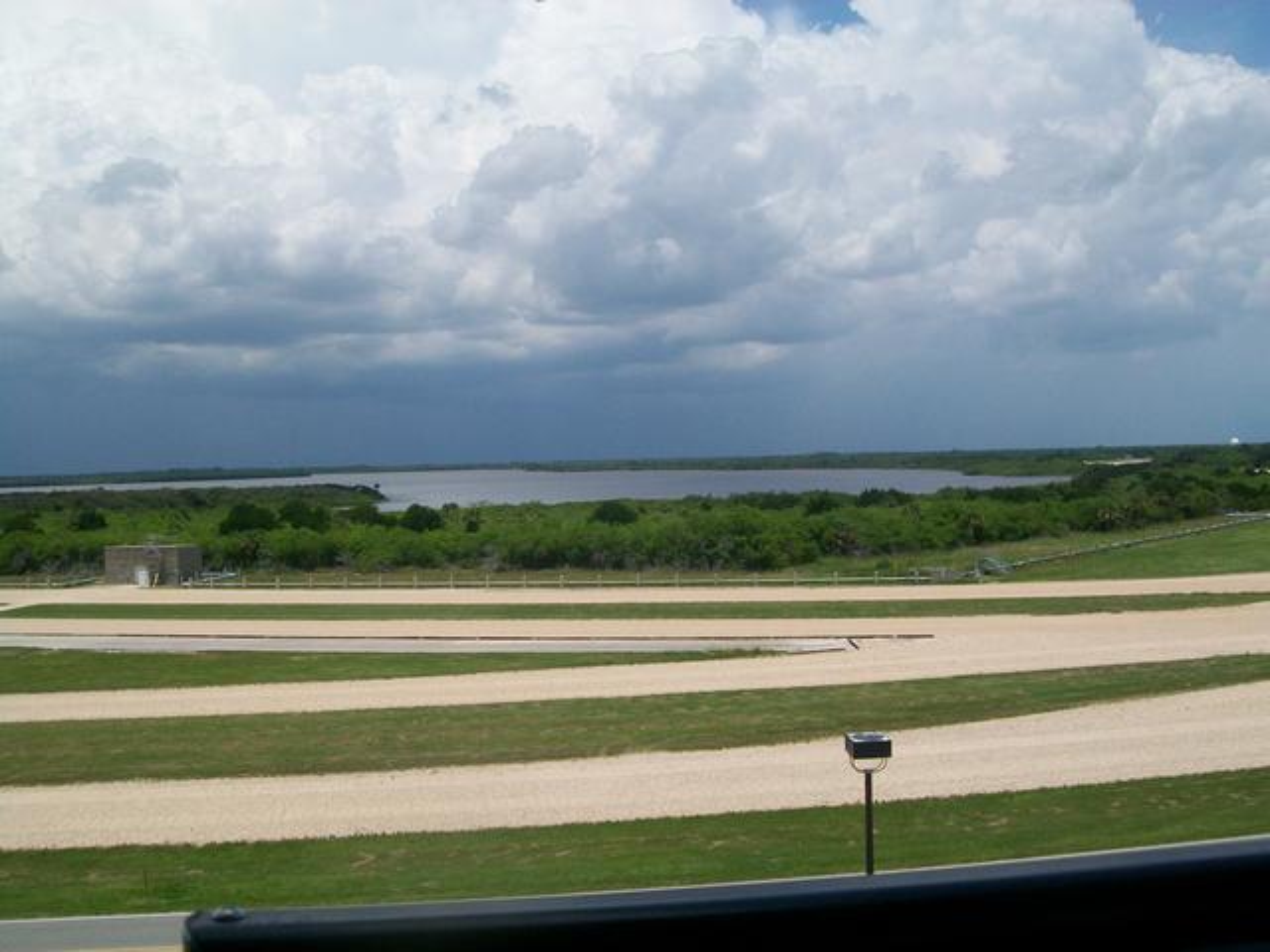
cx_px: 635
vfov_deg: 39.7
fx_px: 1321
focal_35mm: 36
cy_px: 476
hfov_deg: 51.4
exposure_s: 1/1000
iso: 64
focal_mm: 6
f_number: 4.8
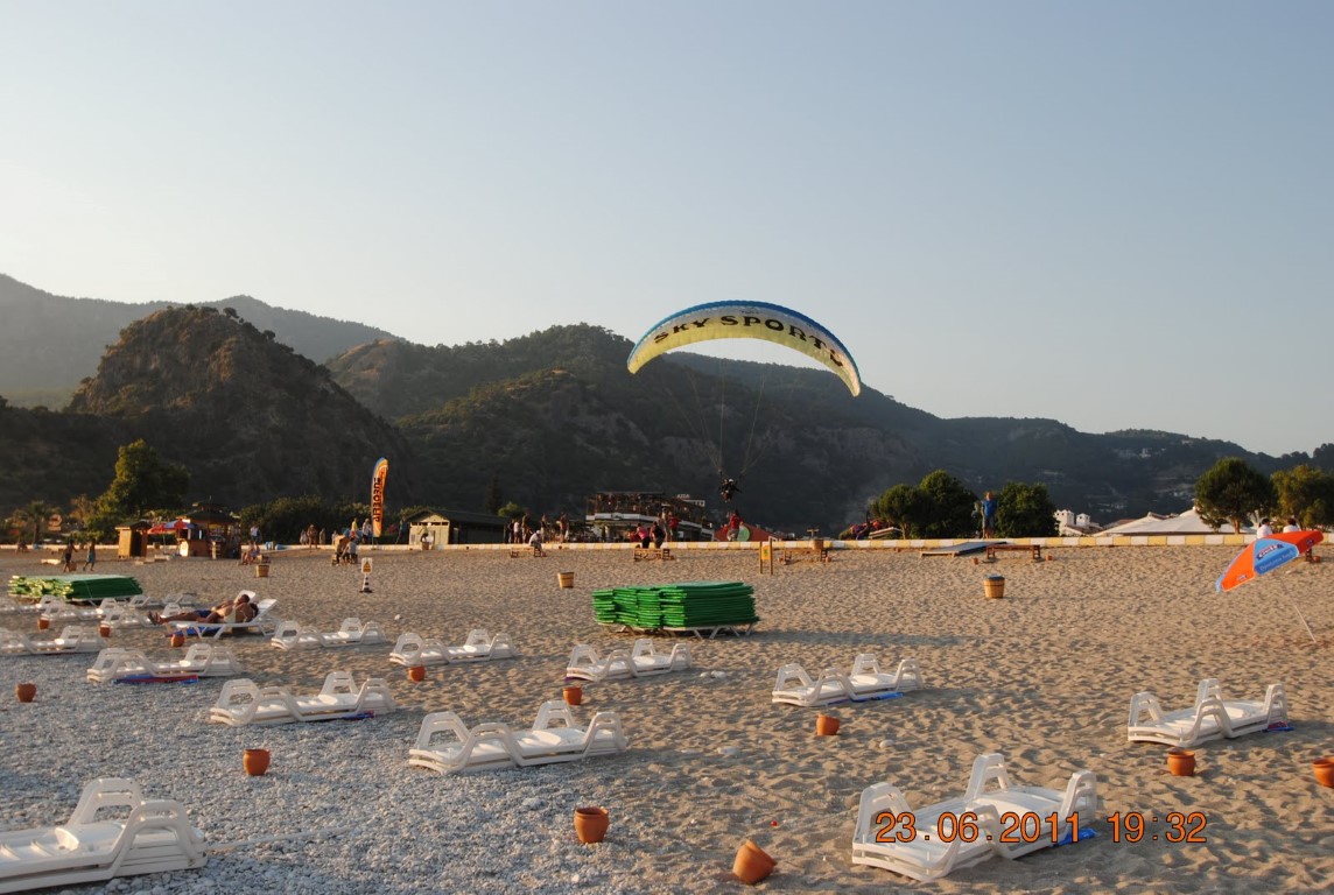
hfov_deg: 53.0
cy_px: 448
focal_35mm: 36
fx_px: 1337
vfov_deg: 37.0
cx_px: 667
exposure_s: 1/200
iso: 100
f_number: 5.6
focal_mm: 24
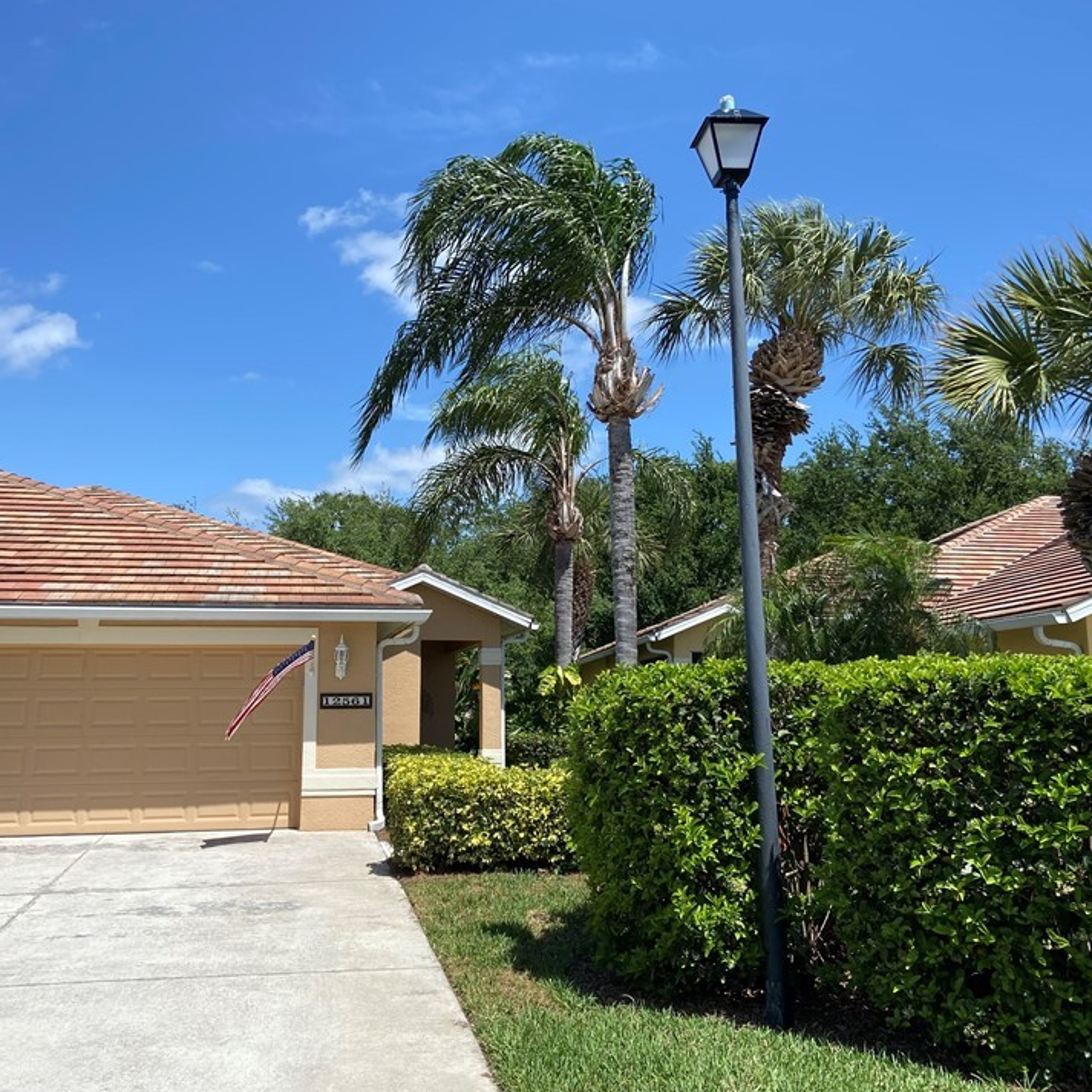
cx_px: 489
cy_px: 533
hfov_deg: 49.7
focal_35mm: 33
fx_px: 1178
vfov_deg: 49.7
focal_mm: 4.25
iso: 32
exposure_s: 1/3125
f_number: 1.8
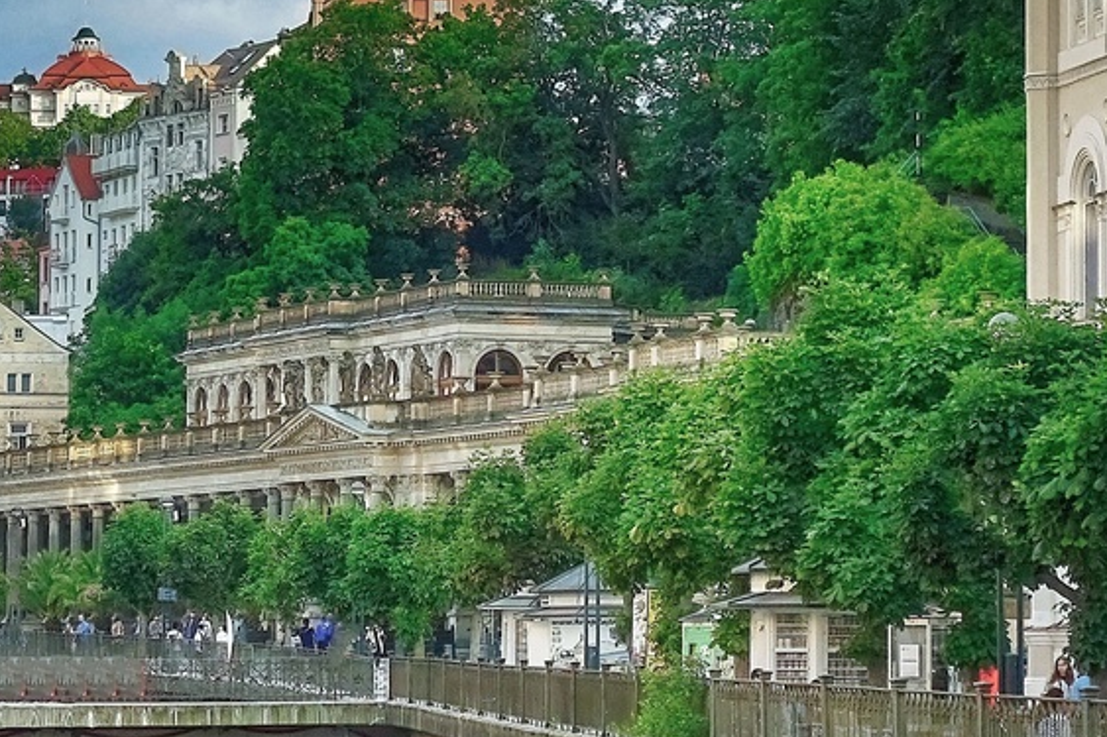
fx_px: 5349
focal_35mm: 174
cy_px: 97
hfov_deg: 11.7
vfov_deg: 7.9
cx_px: -83
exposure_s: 1/320
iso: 125
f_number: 4
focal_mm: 25.7
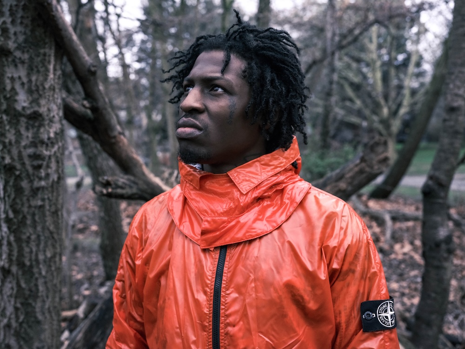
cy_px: 174
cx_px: 232
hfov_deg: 51.4
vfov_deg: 39.7
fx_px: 484
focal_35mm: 36
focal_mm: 45
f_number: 5.6
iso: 5000
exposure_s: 1/125
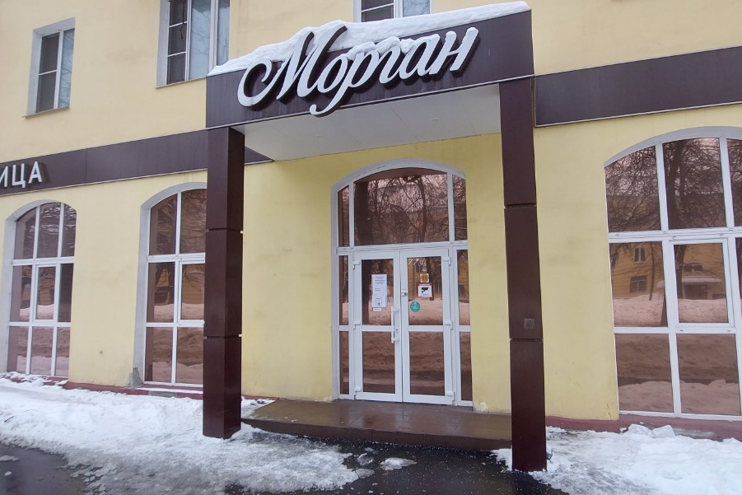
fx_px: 412
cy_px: 249
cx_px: 406
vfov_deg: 62.0
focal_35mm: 20
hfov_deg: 83.7
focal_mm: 1.74
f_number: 2.2
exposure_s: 1/100
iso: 64
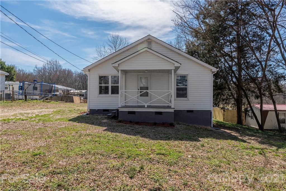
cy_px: 96
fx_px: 175
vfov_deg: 57.2
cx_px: 143
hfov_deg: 78.6
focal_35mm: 22
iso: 250
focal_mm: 22
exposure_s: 1/4000
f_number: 6.3
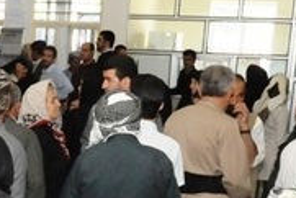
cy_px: 288
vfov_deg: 10.8
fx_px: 1012
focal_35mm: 123
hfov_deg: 16.0
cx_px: -64
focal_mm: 24
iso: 2000
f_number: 9
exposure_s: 1/60
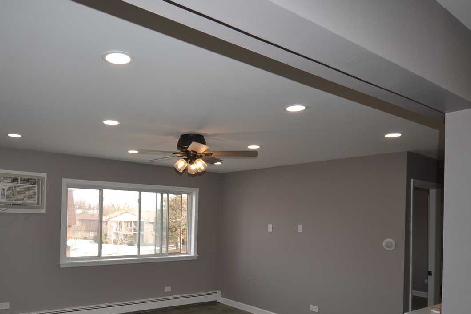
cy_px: 214
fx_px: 345
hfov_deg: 66.9
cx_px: 161
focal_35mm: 26
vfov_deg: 47.9
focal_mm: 11.5
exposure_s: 1/125
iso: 200
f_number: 4.8
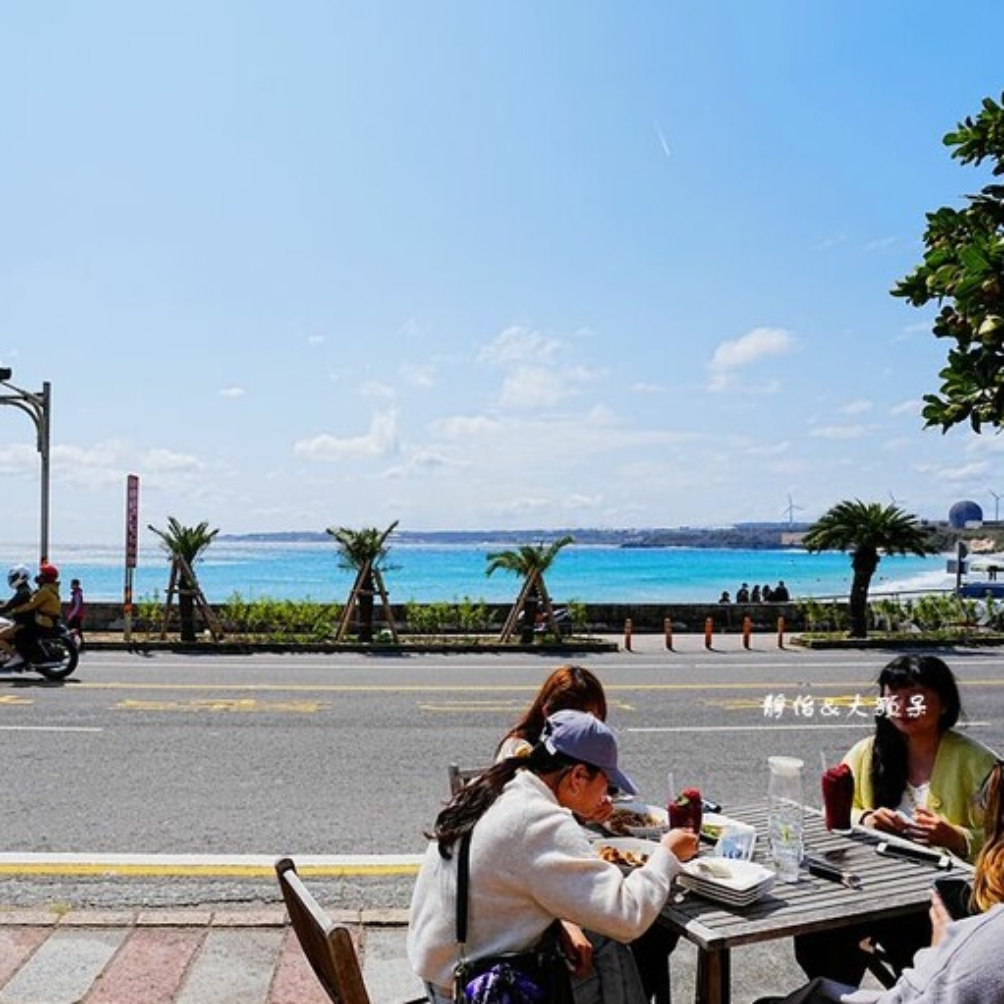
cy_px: 540
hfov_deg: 63.7
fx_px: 788
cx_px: 352
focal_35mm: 24
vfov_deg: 64.9
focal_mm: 17
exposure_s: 1/1250
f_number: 8
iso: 160
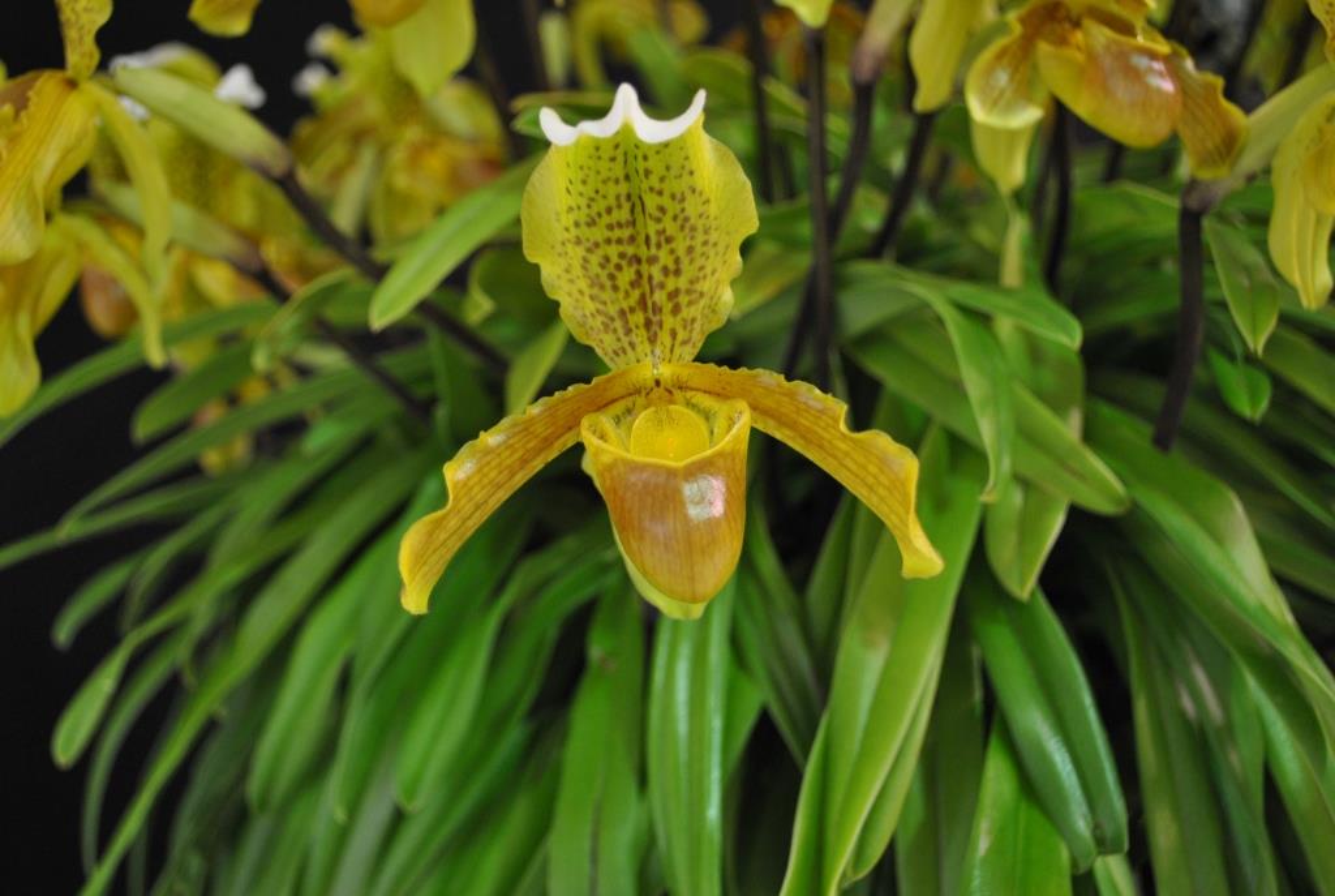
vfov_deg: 30.0
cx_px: 668
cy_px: 448
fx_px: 1672
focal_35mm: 45
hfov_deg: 43.5
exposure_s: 1/13
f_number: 4.5
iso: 400
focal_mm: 30
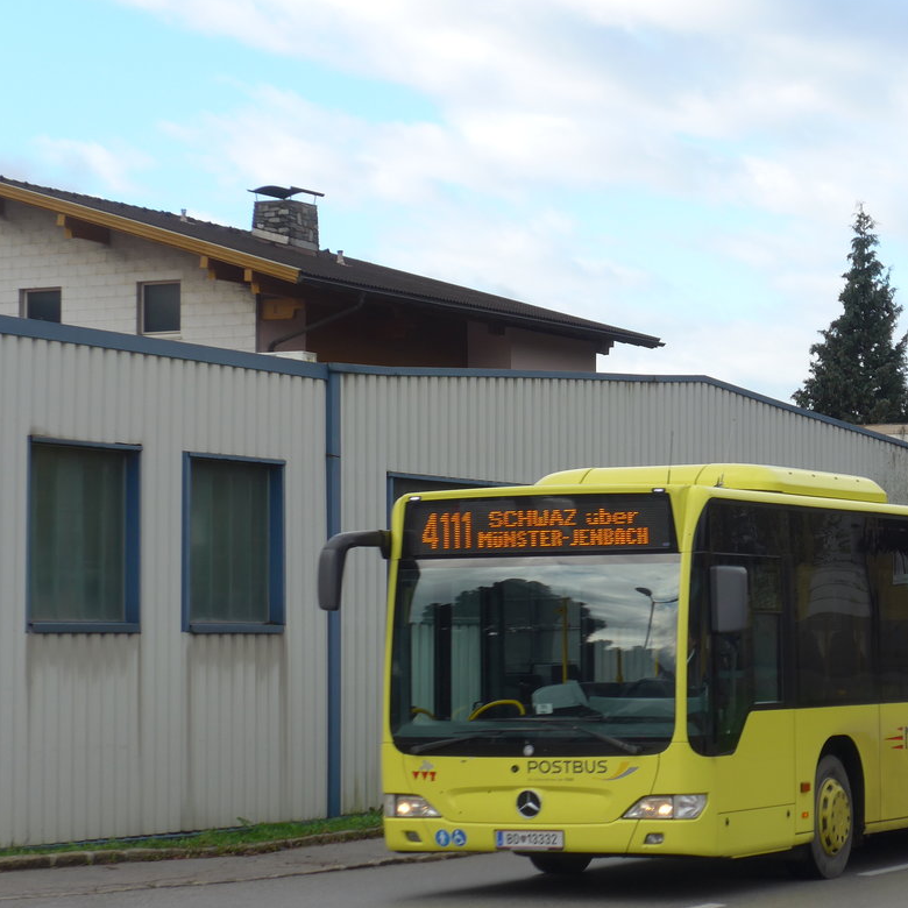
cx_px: 693
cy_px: 474
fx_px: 3472
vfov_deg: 14.9
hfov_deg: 14.8
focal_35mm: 117
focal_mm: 17
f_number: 4.5
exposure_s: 1/200
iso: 80
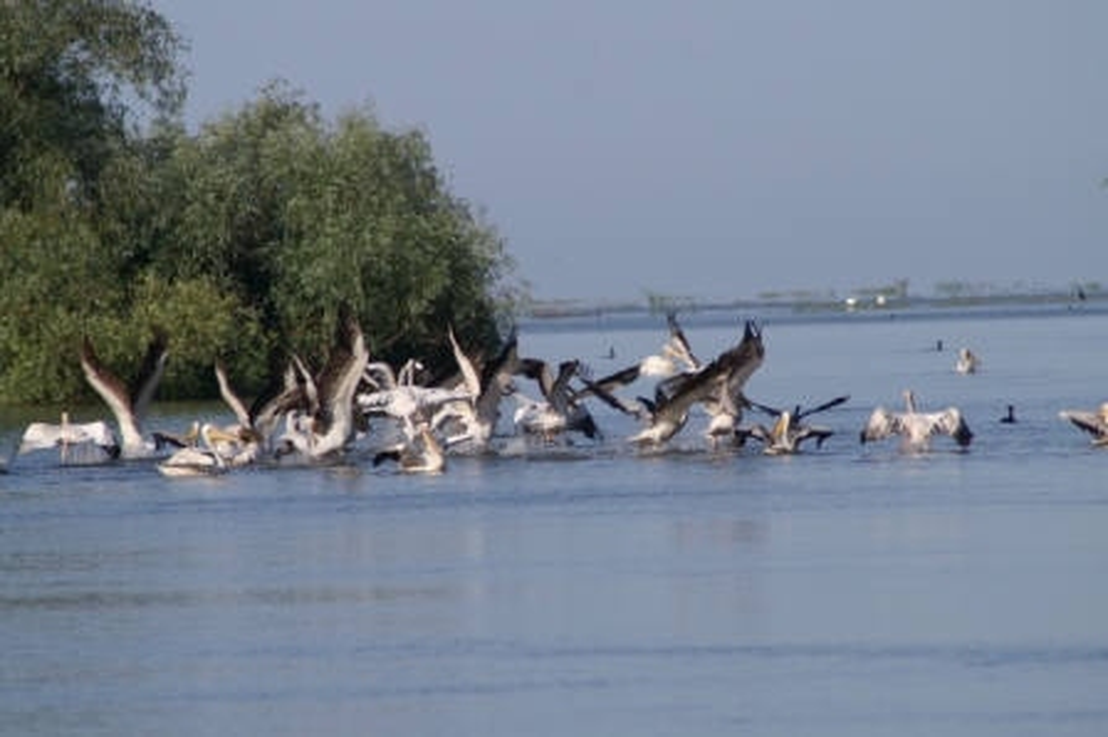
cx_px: 554
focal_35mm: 600
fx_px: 18453
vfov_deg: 2.3
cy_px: 368
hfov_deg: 3.4
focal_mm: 400
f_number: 8
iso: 100
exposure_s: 1/500
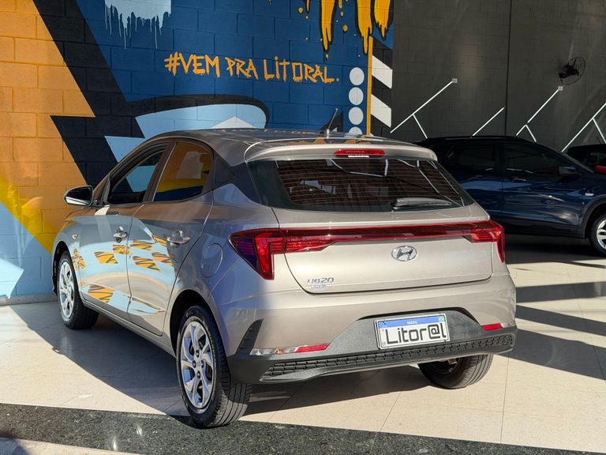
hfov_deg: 39.7
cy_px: 228
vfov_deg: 30.3
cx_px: 303
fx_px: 840
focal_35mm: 48
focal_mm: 6.76
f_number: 1.78
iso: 100
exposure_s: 1/3534
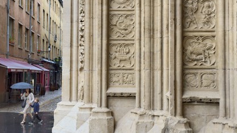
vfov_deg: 23.5
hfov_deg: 40.6
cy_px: 59
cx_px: 119
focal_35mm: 51
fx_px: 321
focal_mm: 48
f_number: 10
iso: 400
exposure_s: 1/60
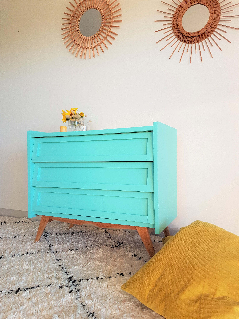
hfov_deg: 53.1
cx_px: 120
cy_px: 160
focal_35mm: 26
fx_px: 239
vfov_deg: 67.3
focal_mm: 4.2
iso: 40
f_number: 1.7
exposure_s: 1/50
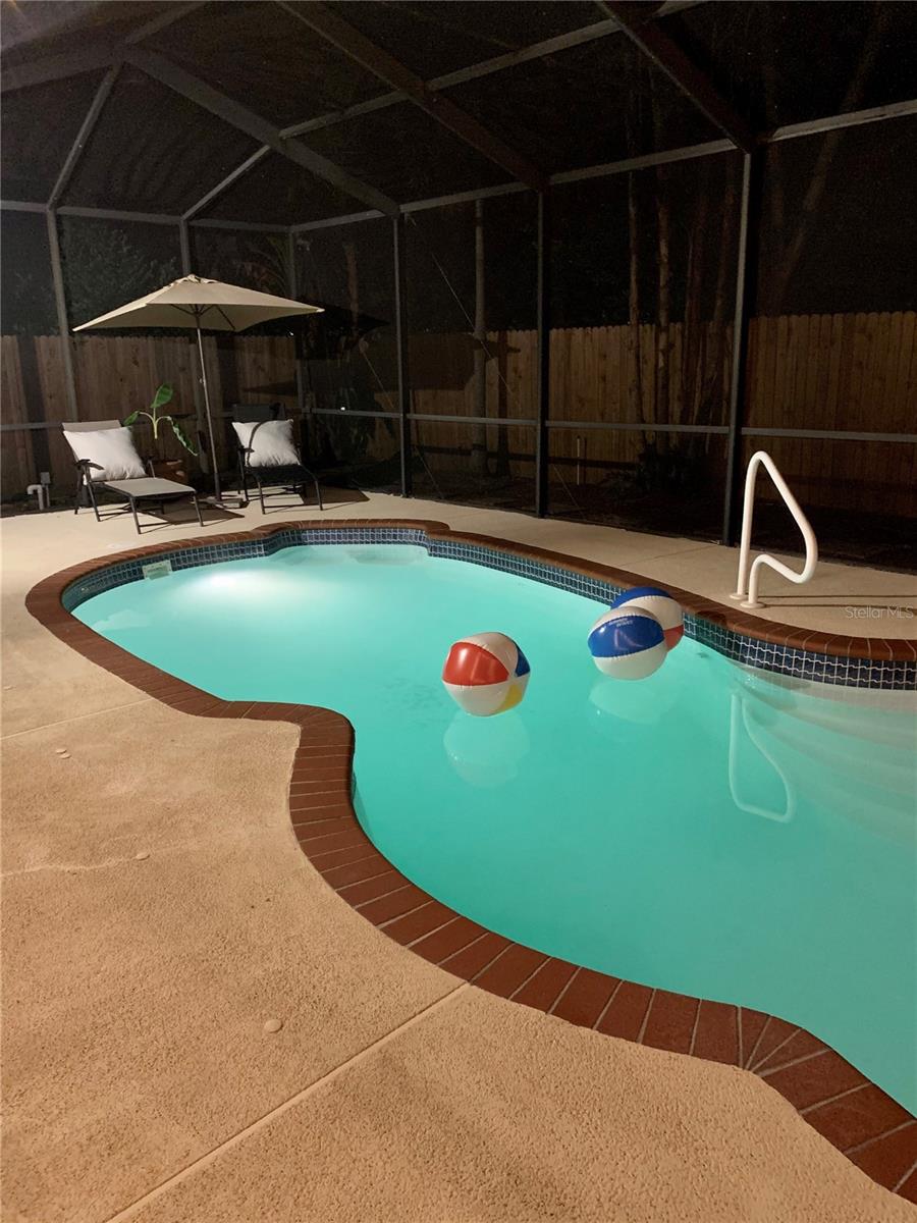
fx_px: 918
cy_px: 612
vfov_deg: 67.3
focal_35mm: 26
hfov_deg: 53.1
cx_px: 458
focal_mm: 4.25
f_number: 1.8
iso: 640
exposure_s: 1/30
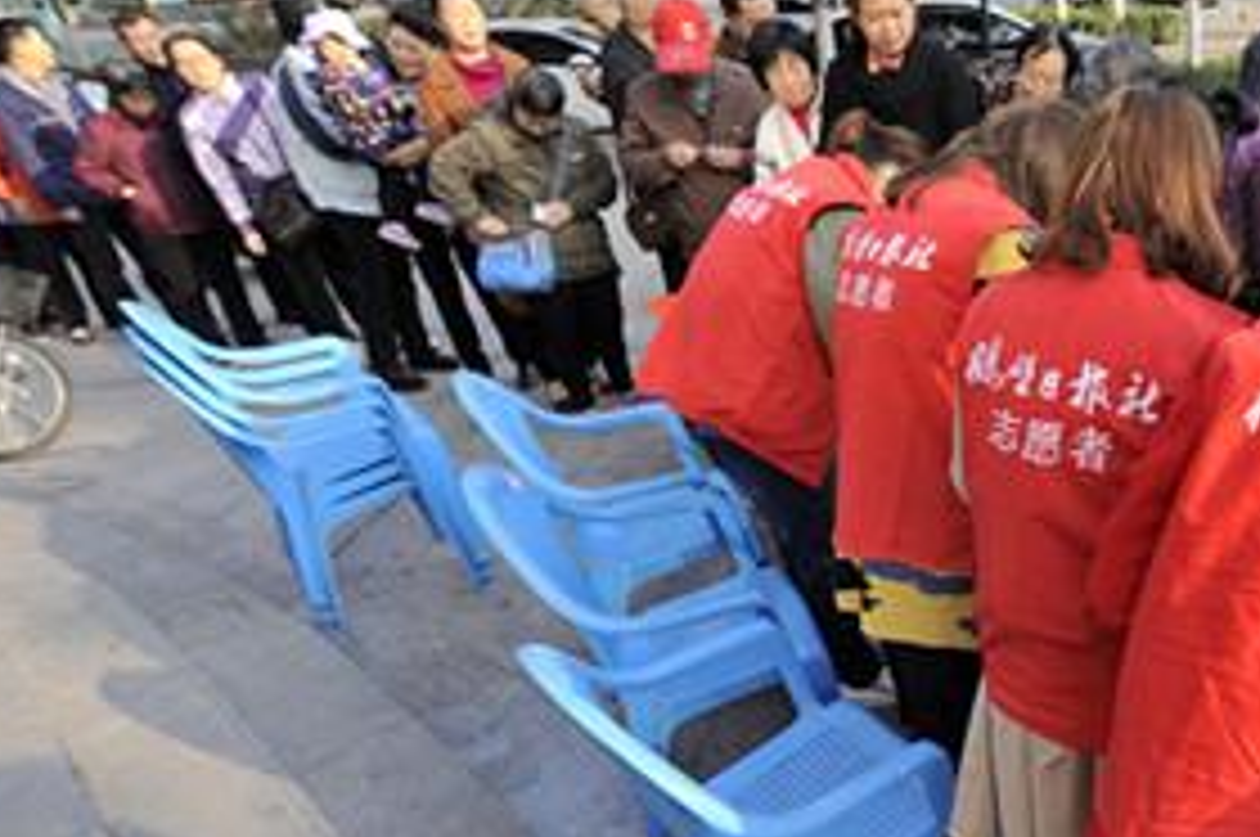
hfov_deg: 54.1
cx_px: 1134
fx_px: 1049
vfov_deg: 43.2
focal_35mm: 30
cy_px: 520
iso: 200
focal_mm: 14
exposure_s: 1/125
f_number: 7.1
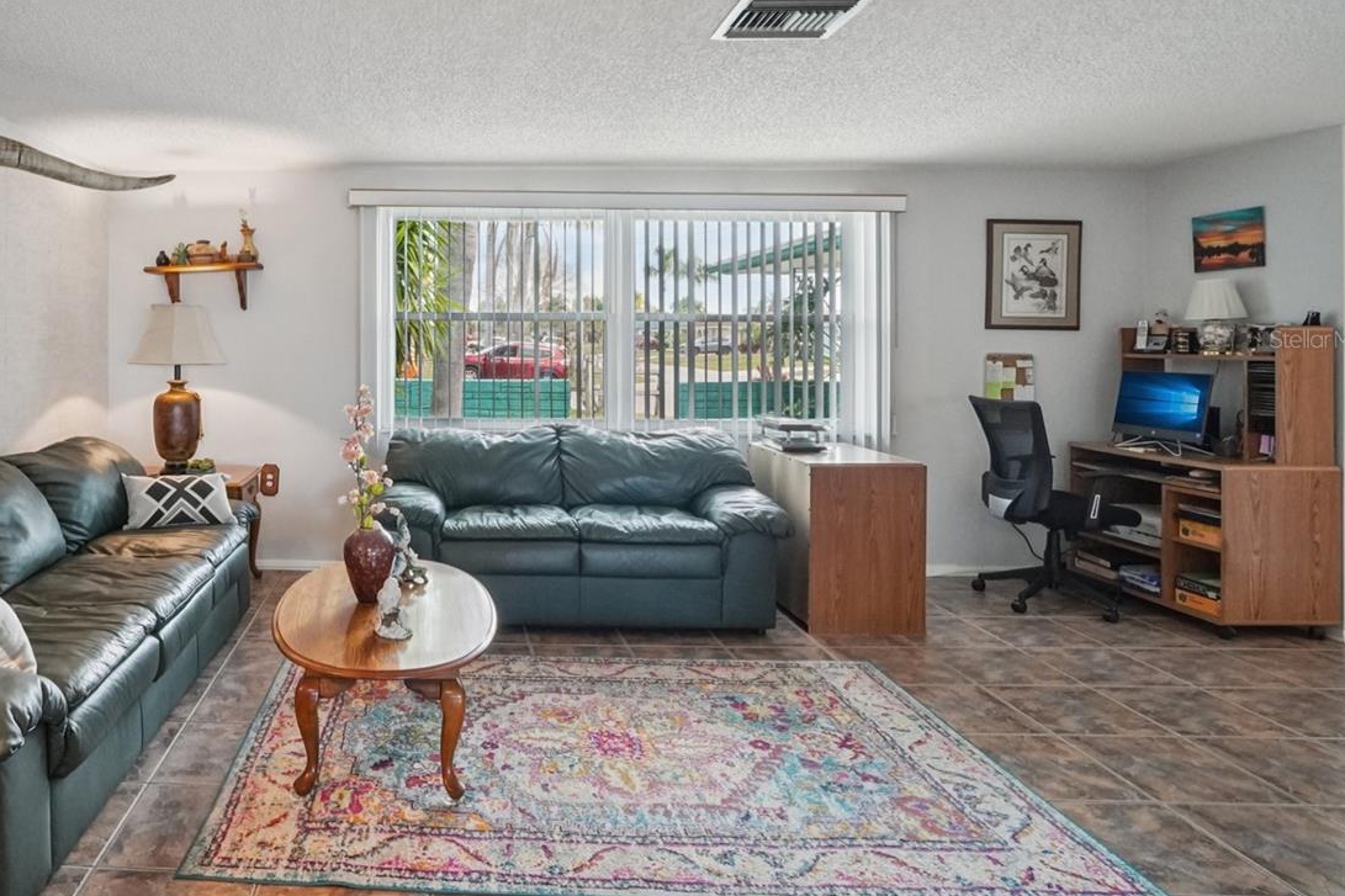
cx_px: 393
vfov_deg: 56.6
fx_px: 822
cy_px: 339
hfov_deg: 74.8
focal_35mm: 22
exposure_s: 1/30
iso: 800
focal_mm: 10
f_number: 8
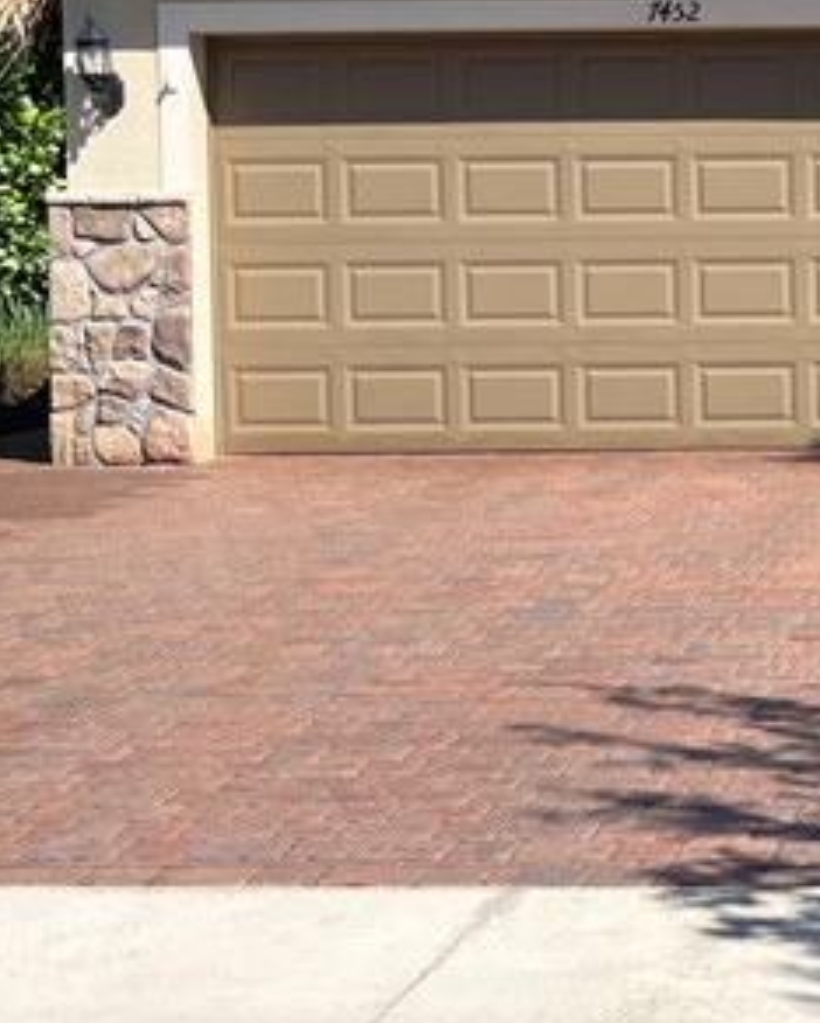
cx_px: 1160
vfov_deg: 21.4
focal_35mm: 89
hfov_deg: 16.1
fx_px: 2697
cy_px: 305
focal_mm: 5.1
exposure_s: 1/2825
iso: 50
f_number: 1.6
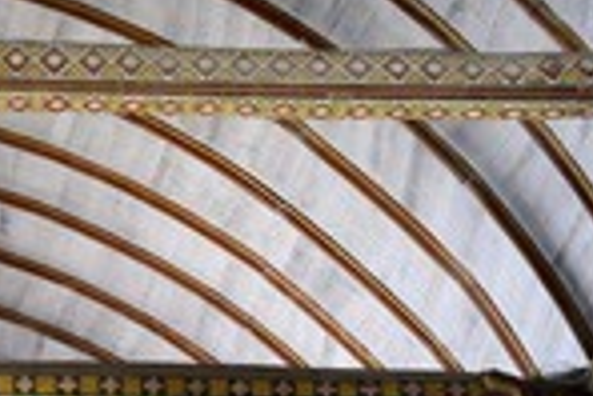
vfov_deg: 6.9
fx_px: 3265
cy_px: 424
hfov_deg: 10.2
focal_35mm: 198
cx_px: -136
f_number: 6.3
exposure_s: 1/4
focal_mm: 70
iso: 1000
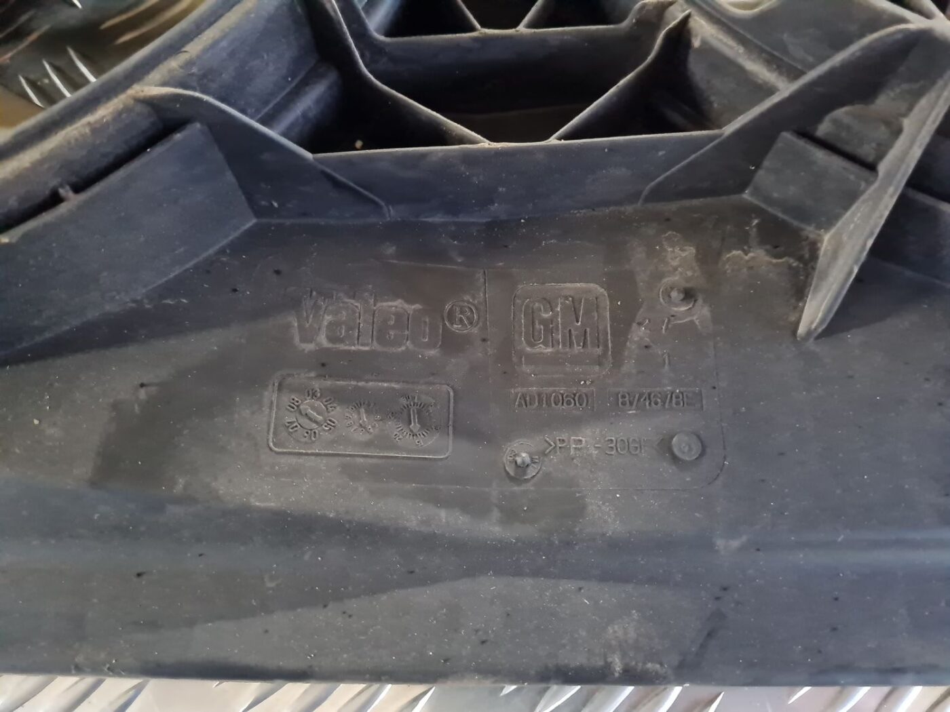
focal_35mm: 26
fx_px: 714
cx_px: 475
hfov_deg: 67.3
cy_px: 356
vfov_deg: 53.1
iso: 1600
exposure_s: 1/14
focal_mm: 5.4
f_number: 1.8
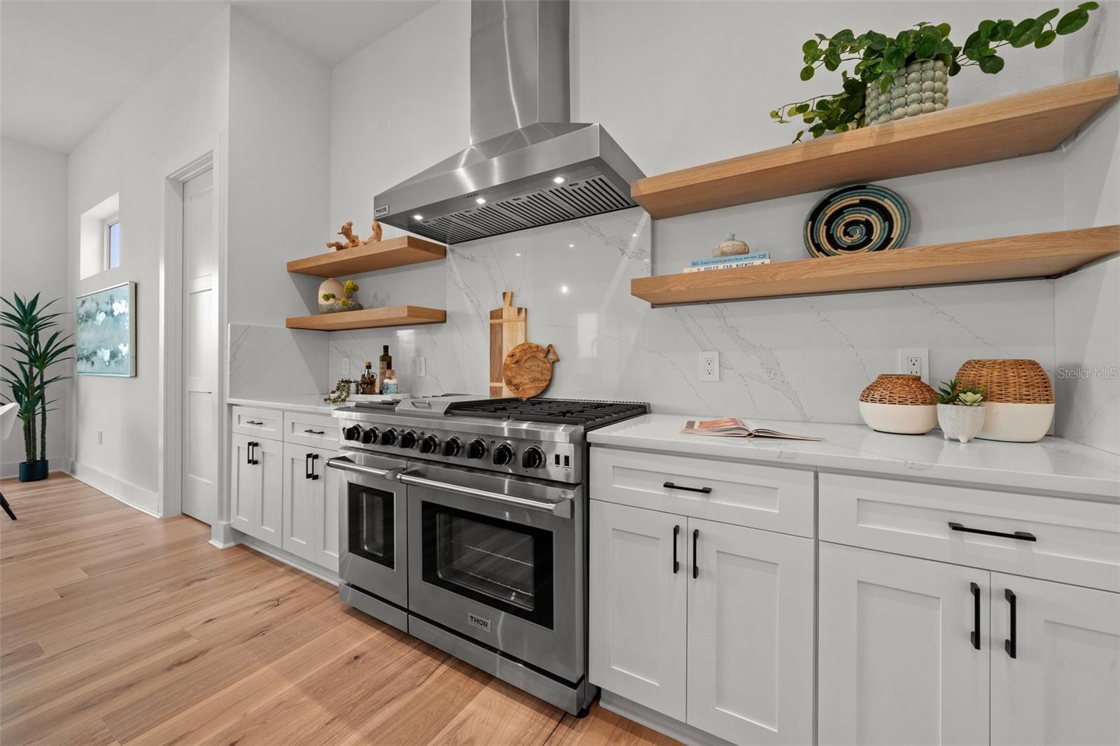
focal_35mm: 13
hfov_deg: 108.3
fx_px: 404
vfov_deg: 85.4
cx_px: 560
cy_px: 373
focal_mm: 13
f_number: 9
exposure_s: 1/2
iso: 250
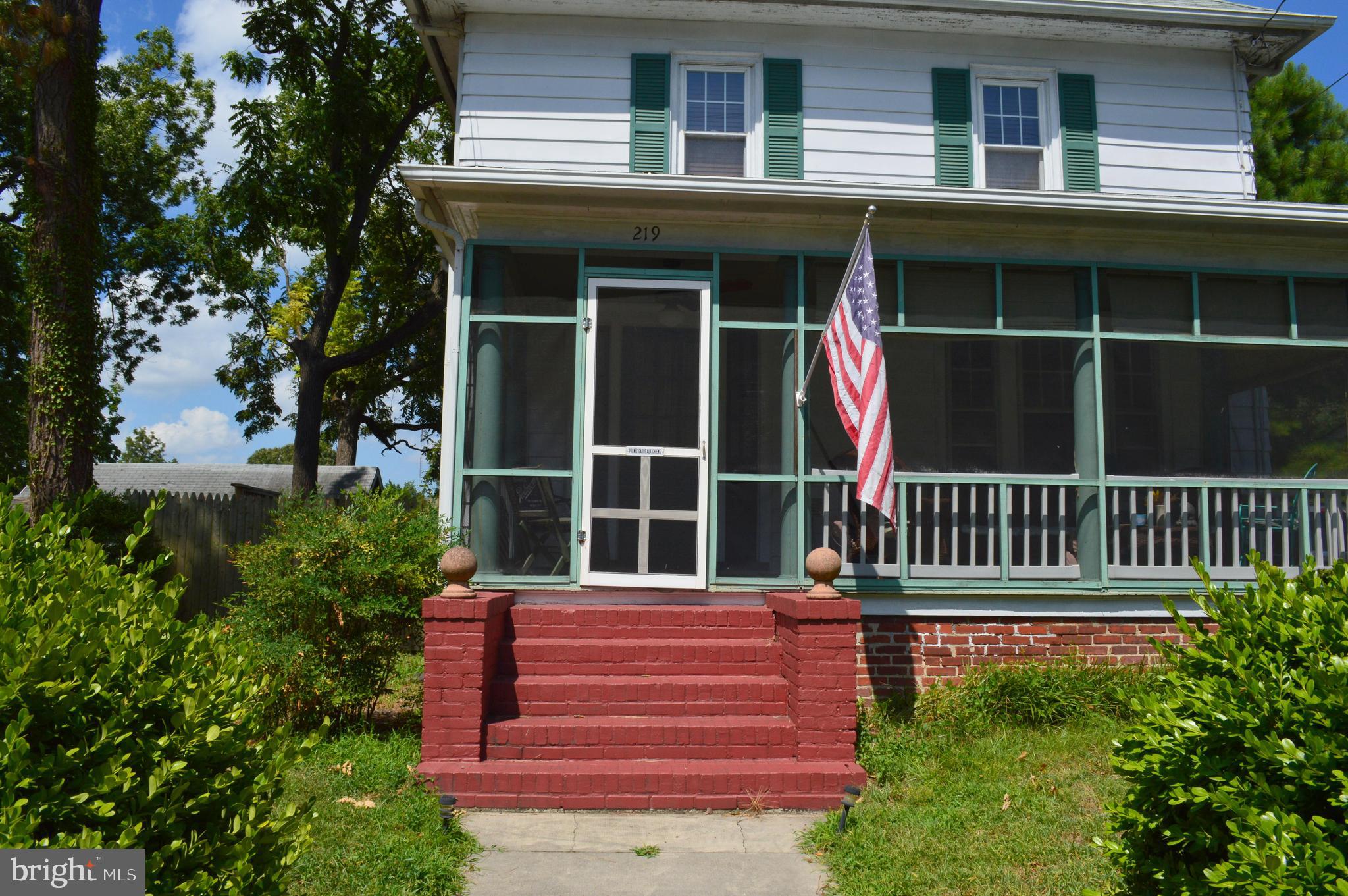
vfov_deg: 47.8
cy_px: 448
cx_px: 674
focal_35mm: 27
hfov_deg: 67.4
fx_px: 1010
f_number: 11
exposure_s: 1/500
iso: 320
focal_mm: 18
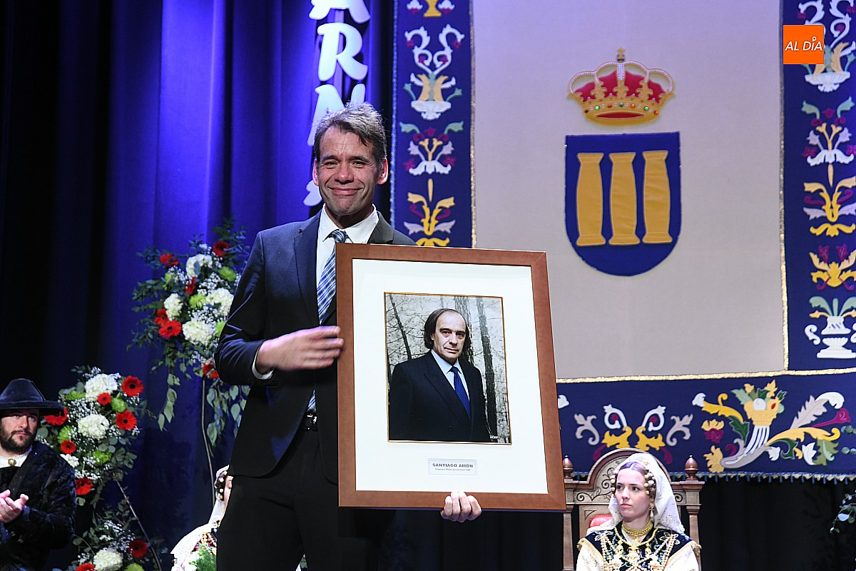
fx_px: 1569
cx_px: 428
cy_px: 286
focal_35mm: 66
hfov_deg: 30.5
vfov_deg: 20.6
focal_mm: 66
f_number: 7.1
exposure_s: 1/80
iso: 2500
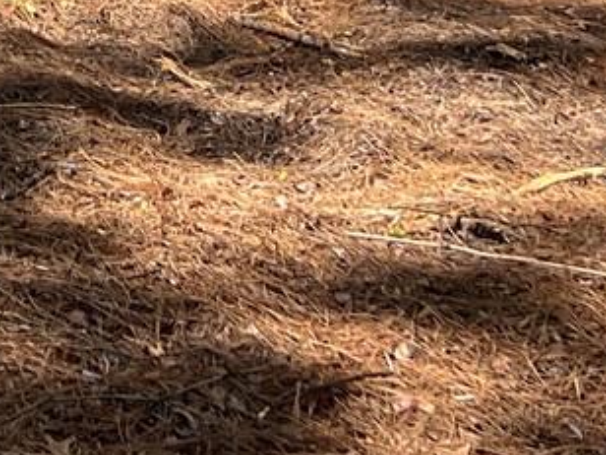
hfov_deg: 13.1
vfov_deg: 9.8
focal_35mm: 135
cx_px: -500
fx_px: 2363
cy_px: -589
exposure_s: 1/1431
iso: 50
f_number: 1.5
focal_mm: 5.7
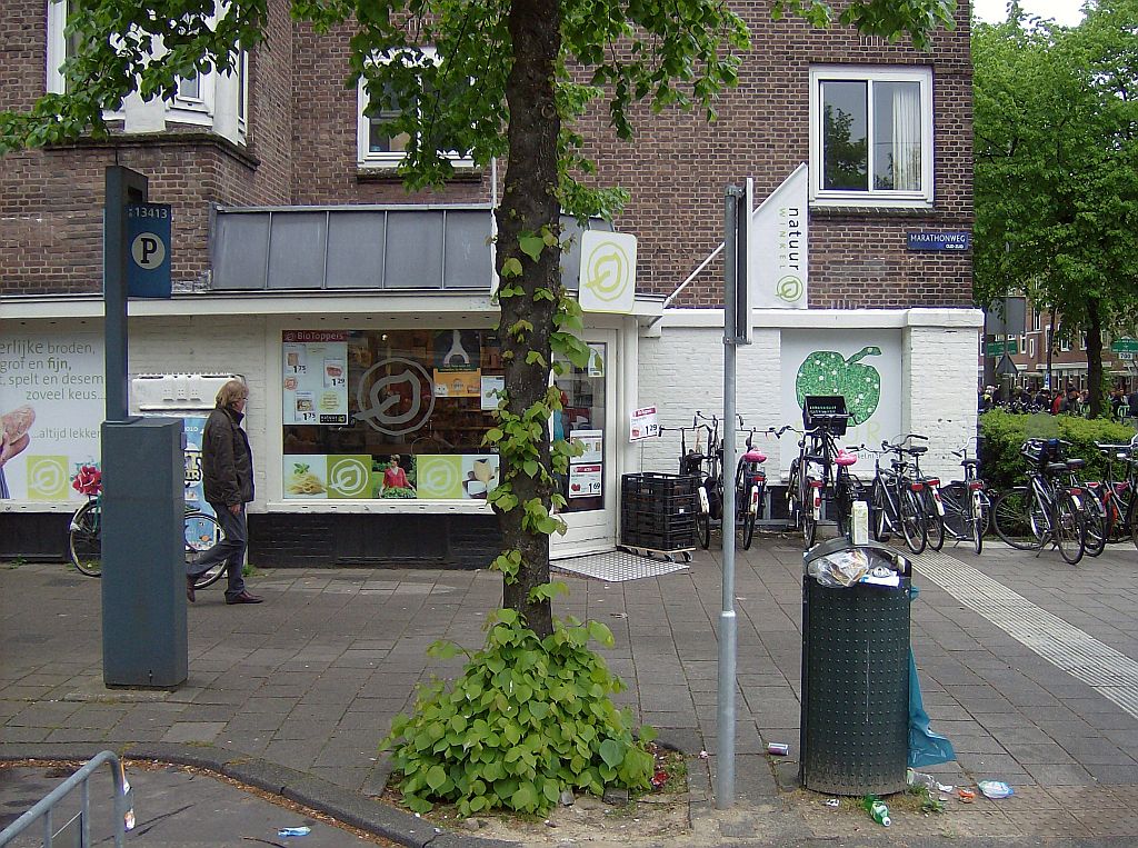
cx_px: 569
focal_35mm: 38
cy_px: 424
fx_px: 1246
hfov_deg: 49.1
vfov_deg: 37.6
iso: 100
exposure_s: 1/220
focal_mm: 6.4
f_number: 2.9
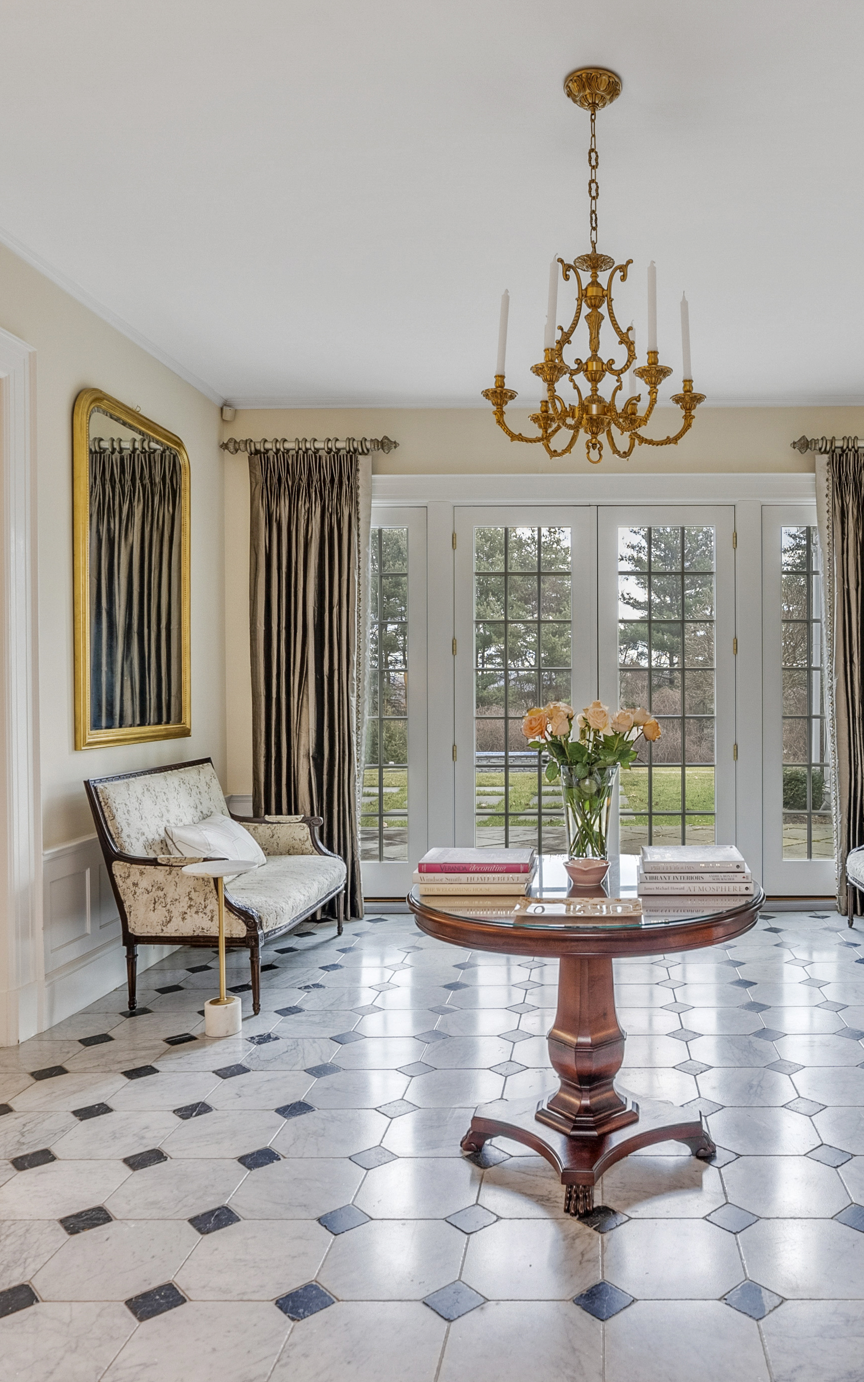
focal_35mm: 25
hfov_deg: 48.2
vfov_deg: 72.5
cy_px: 703
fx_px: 942
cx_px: 594
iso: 100
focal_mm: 16
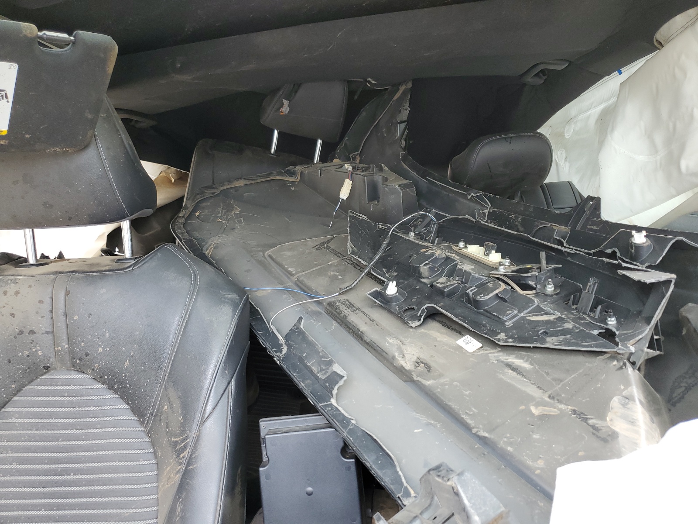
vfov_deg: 53.1
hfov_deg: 67.3
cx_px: 349
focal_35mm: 26
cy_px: 262
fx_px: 524
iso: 57
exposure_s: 1/120
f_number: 1.5
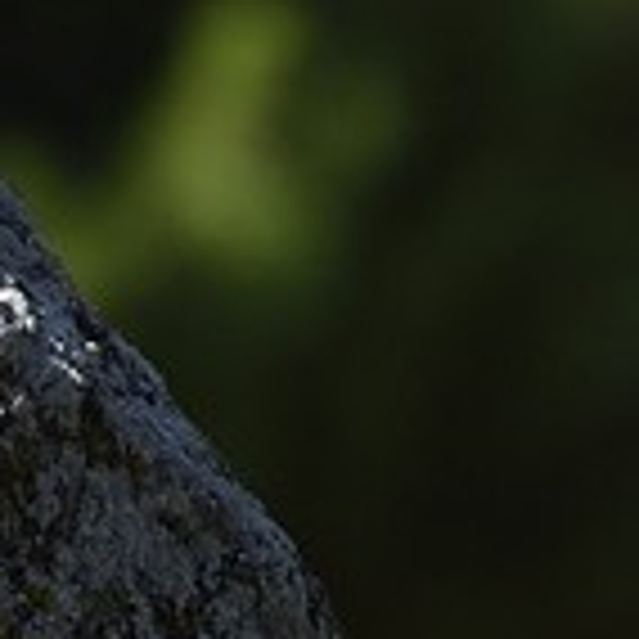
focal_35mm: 1915
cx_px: -914
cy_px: 2876
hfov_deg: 0.9
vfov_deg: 0.9
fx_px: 39994
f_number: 9
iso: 200
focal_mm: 200
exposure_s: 1/500
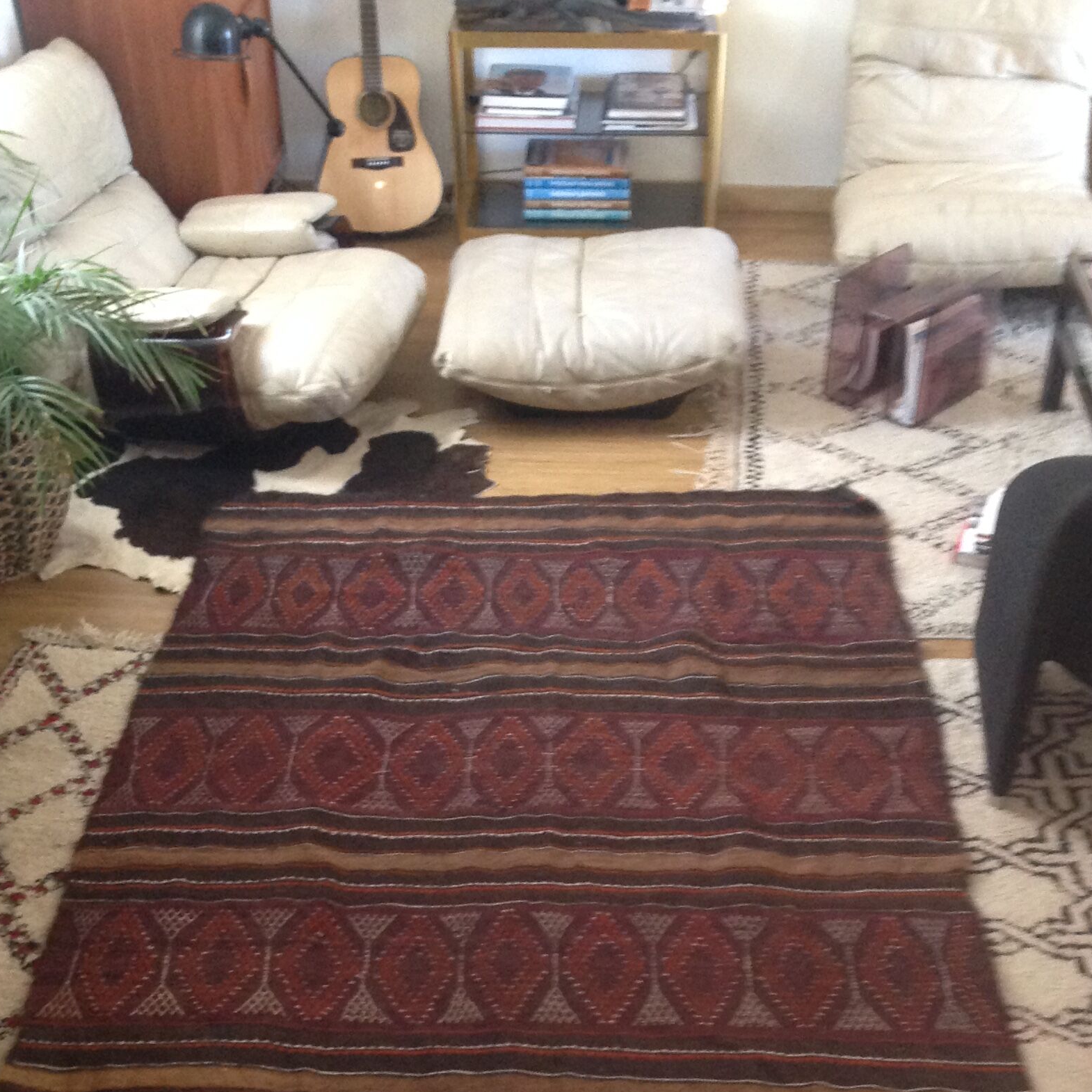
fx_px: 1820
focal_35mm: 51
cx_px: 554
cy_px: 835
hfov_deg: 33.4
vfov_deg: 32.7
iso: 320
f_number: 2.4
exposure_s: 1/15
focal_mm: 4.28
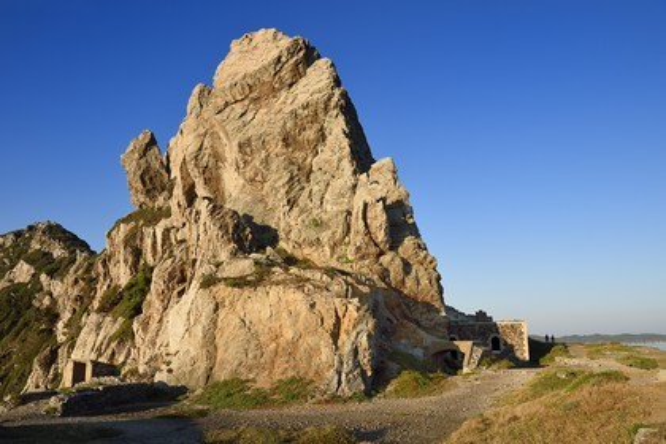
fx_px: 555
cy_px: 222
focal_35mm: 30
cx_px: 333
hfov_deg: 61.9
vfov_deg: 43.6
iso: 400
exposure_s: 1/250
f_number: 14
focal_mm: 30
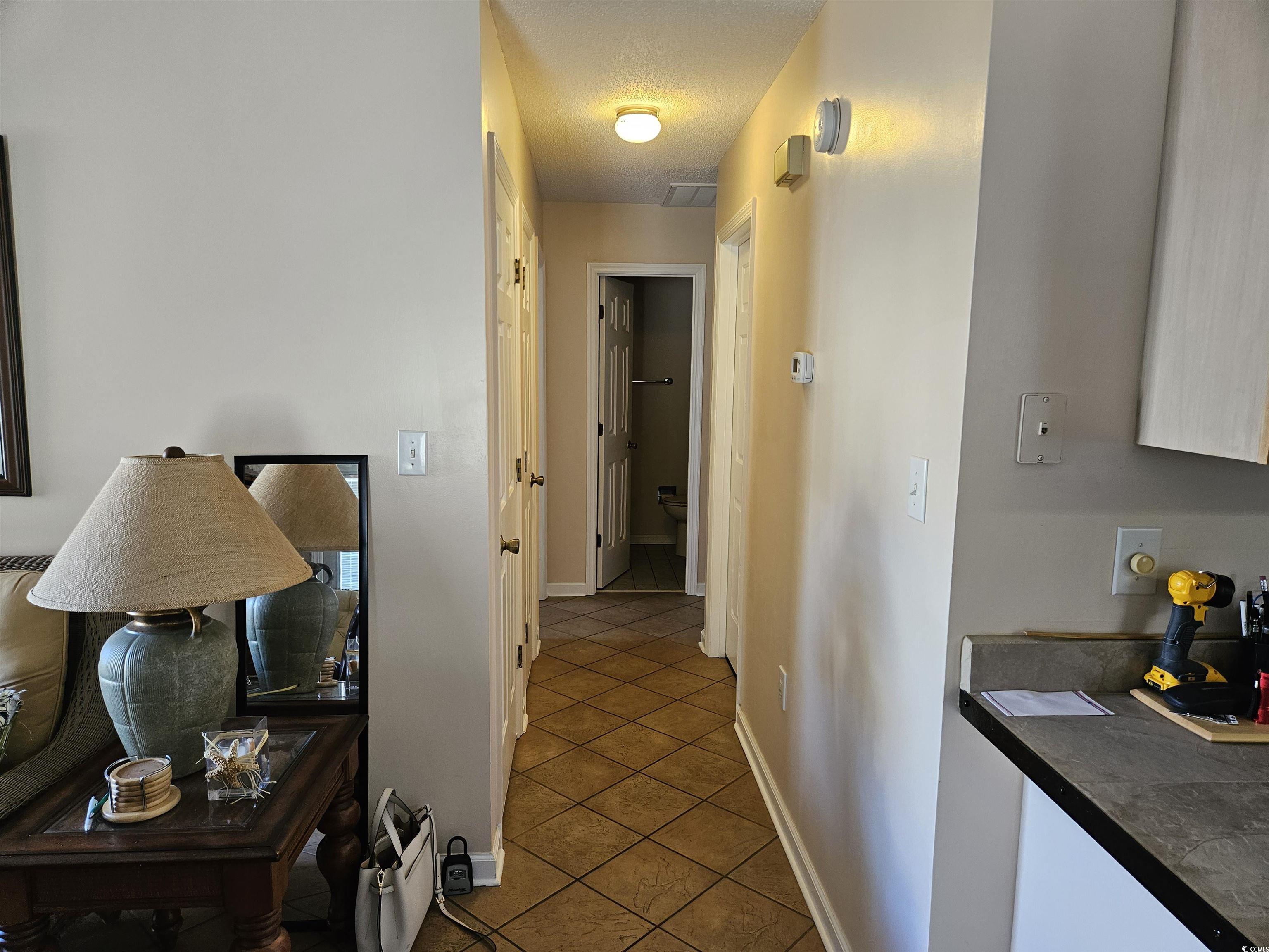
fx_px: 843
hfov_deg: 73.9
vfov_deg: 58.9
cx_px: 634
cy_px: 476
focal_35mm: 23
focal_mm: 5.4
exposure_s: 1/120
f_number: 1.8
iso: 320
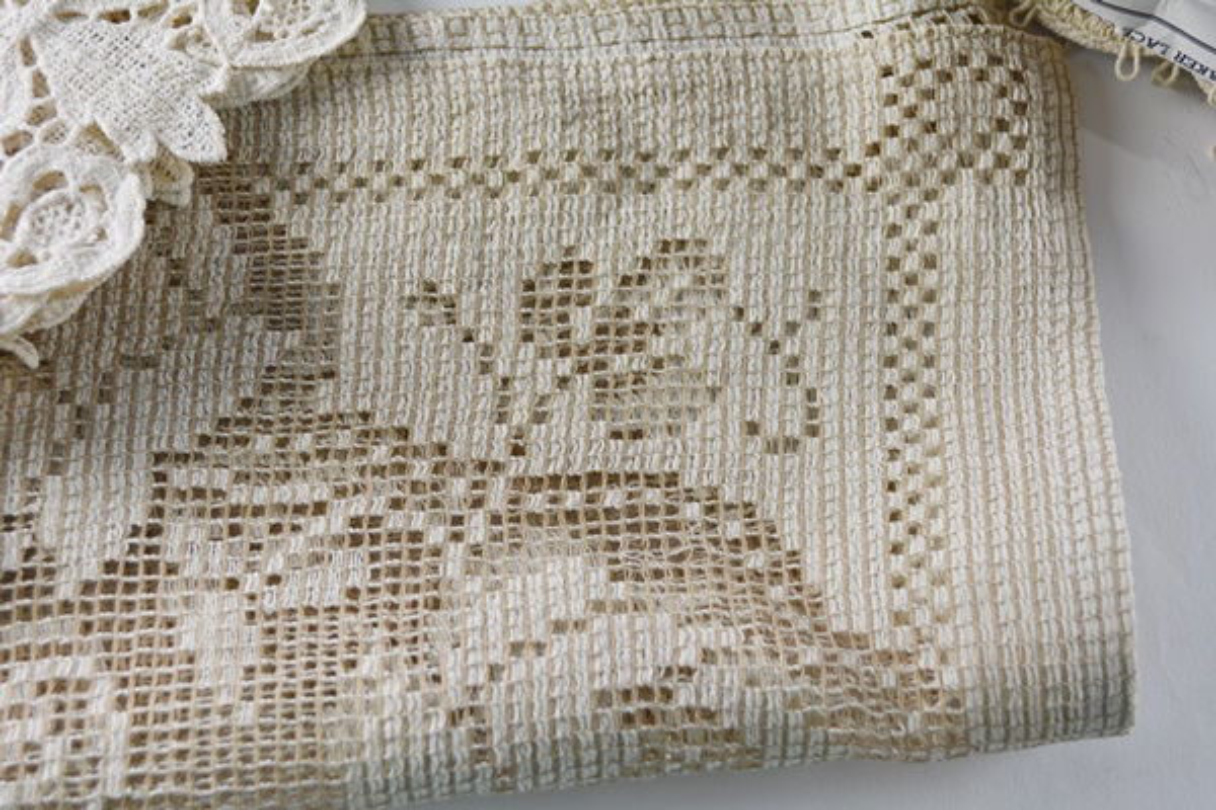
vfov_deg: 26.5
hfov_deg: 38.9
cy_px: 405
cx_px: 608
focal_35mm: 51
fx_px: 1723
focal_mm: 34
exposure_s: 1/125
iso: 280
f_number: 5.6
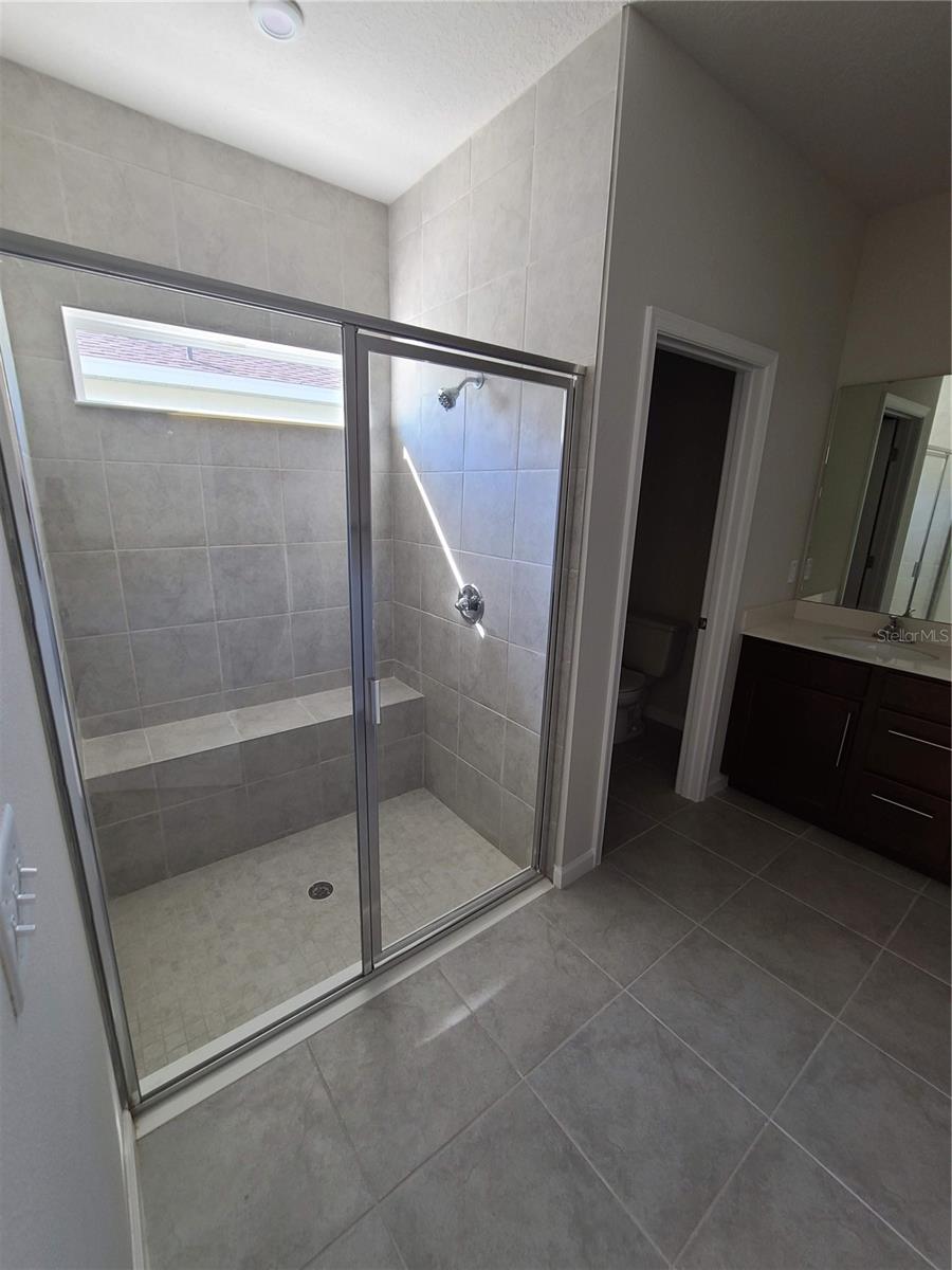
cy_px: 635
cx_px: 476
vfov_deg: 106.2
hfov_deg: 89.9
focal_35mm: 13
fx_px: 477
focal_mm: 2.2
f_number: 2.2
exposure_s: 1/59
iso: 100
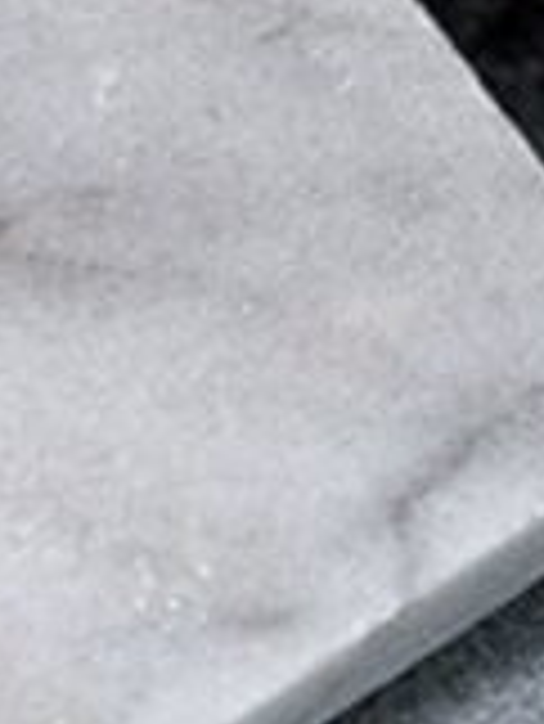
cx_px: -405
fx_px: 10086
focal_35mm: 482
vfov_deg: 4.1
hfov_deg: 3.1
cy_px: 162
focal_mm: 105
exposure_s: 1/40
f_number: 10
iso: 100
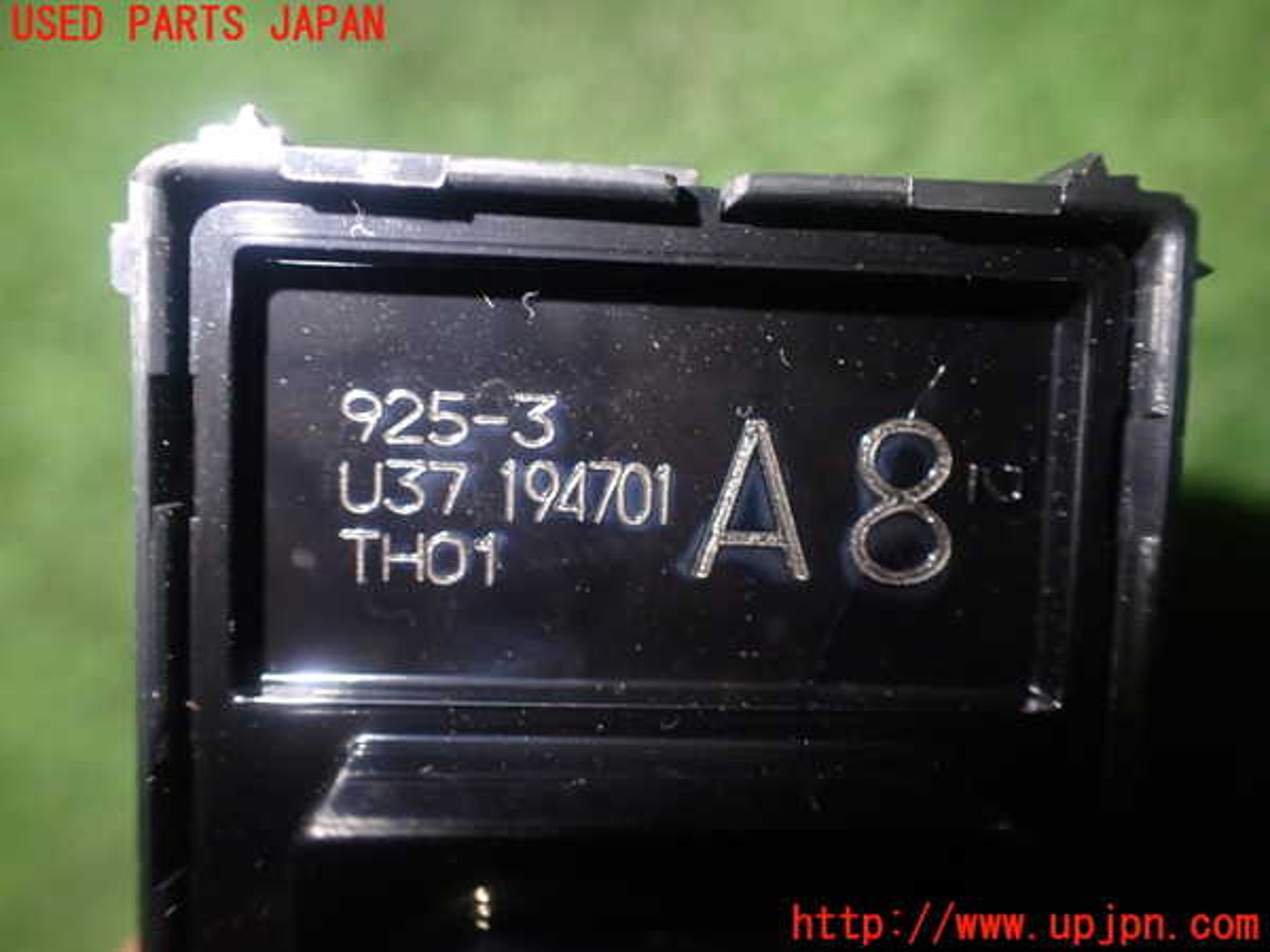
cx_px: 635
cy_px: 476
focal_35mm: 30
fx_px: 1101
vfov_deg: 46.8
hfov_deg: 60.0
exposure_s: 1/30
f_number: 2.3
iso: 320
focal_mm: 5.4
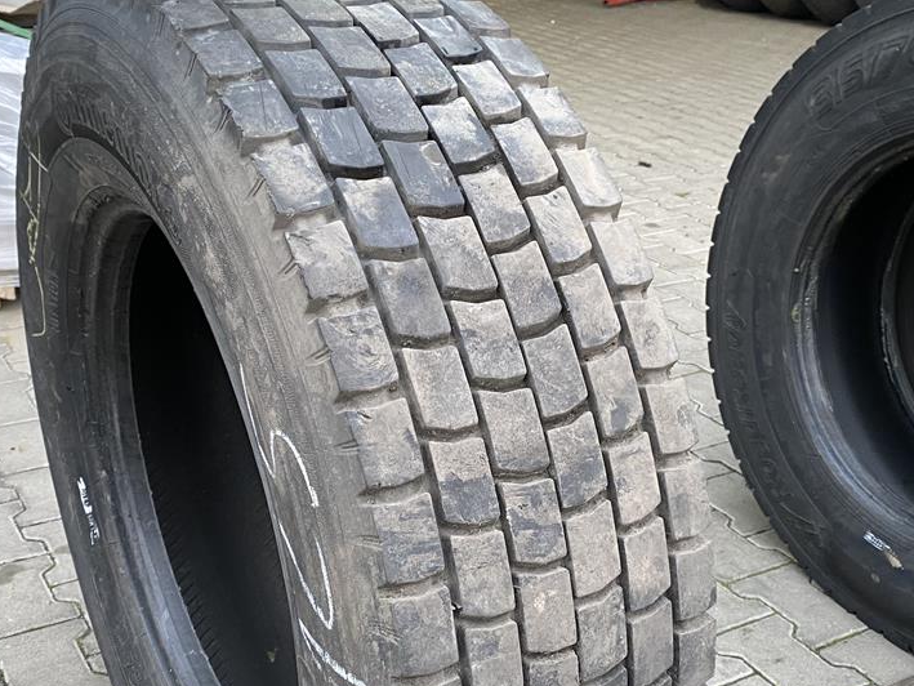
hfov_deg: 42.9
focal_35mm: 44
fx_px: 1162
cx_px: 491
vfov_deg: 32.6
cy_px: 455
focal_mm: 4.25
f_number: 1.8
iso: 160
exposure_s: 1/50
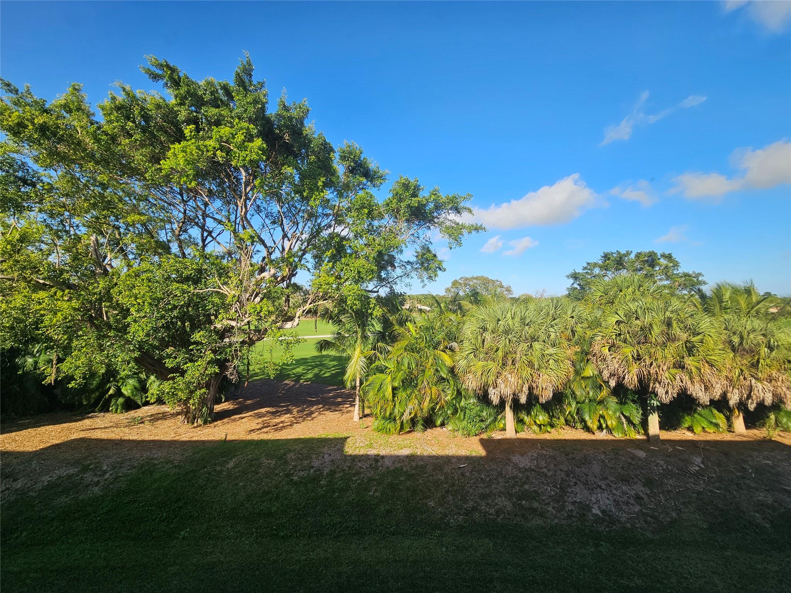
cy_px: 296
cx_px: 396
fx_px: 297
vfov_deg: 89.9
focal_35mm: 13
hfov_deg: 106.2
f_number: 2.2
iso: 50
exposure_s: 1/767
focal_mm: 2.2
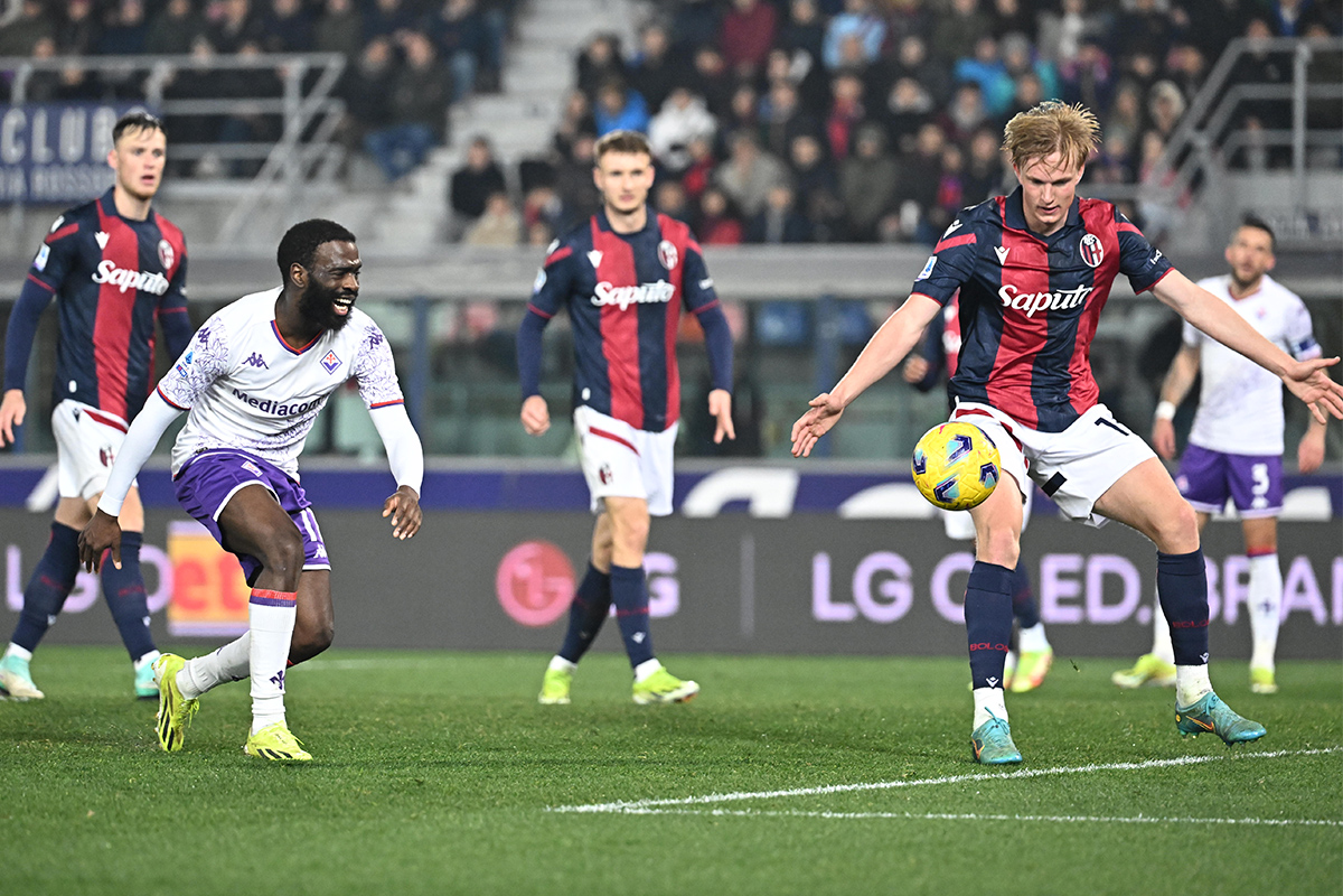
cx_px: 672
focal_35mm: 260
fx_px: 9699
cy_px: 448
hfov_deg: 7.9
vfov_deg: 5.3
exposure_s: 1/1600
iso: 5000
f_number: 4
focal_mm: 260
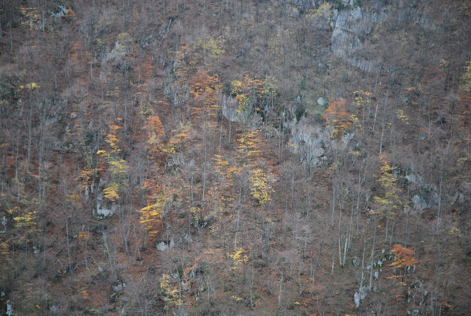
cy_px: 158
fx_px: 1375
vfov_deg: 13.1
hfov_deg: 19.4
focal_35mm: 105
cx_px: 236
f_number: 4.5
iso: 250
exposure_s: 1/125
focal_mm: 70
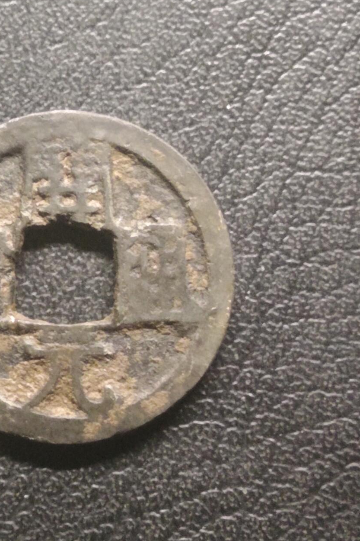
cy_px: 252
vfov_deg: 27.0
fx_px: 1125
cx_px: 90
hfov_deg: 18.1
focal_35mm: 75
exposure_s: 1/20
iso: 1600
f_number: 2.2
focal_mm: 3.42
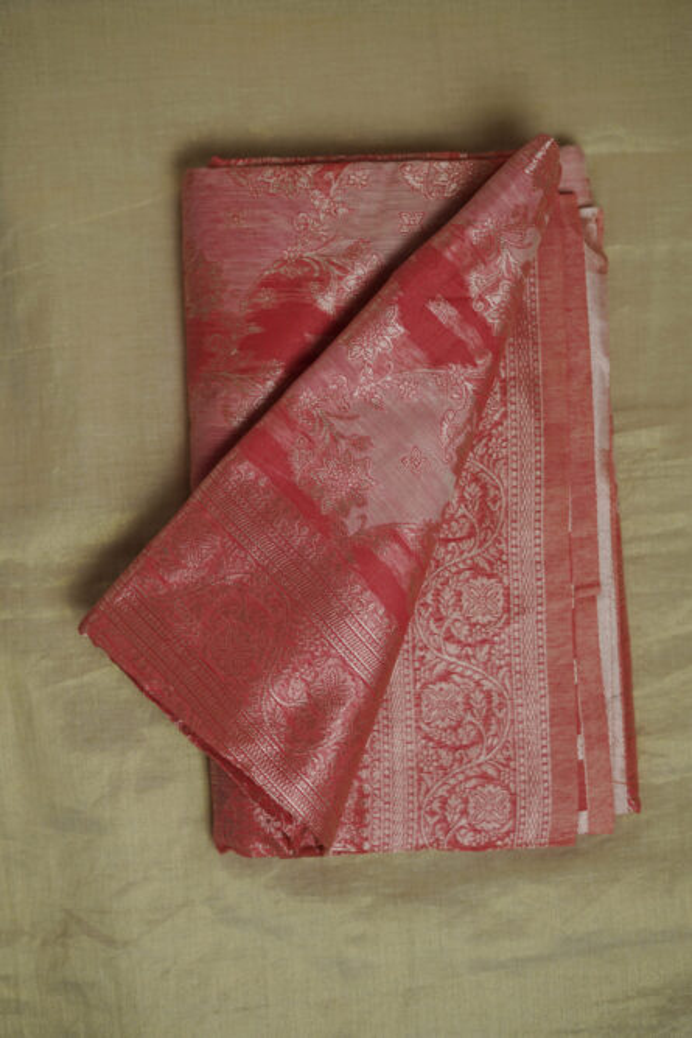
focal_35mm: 50
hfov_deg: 27.0
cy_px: 519
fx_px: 1441
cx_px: 346
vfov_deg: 39.6
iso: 320
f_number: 2.5
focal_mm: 50
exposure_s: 1/125
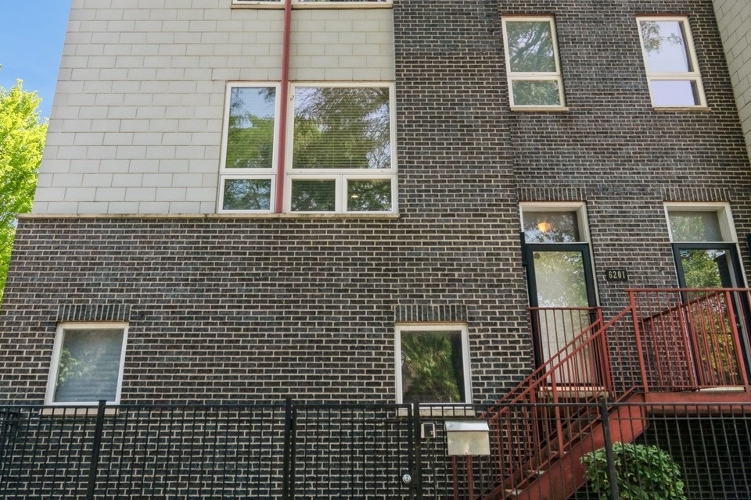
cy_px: 166
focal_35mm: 30
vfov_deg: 43.0
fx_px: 626
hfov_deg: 61.9
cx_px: 364
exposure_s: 1/160
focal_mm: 12
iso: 200
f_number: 8
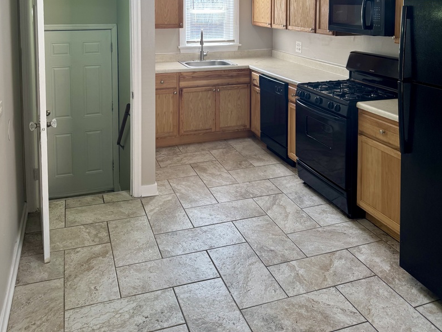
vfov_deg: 39.8
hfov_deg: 55.3
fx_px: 421
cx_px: 216
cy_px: 32
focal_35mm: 33
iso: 100
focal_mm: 6.76
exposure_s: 1/120
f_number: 1.78
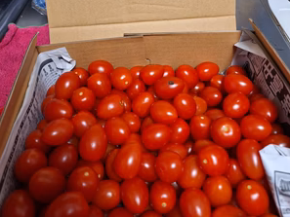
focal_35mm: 31
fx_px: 260
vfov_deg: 42.7
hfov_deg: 58.3
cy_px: 34
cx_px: 145
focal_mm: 5.54
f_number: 1.8
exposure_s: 1/50
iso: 125
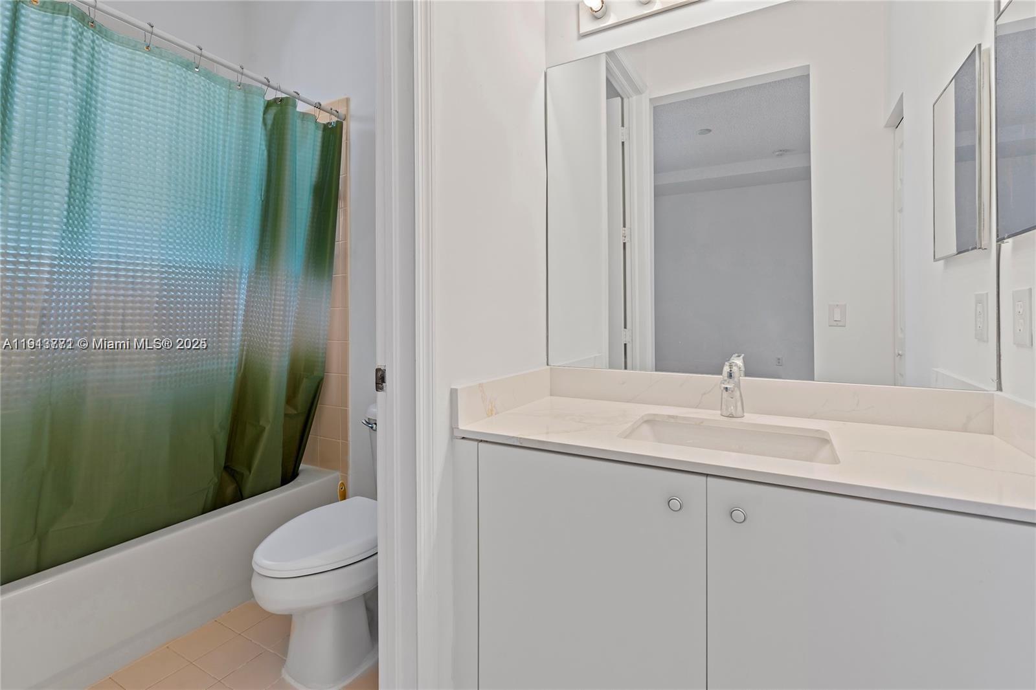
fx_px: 460
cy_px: 345
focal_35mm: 16
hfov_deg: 96.7
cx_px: 518
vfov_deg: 73.7
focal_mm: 16
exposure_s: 1/8
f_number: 8
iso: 200
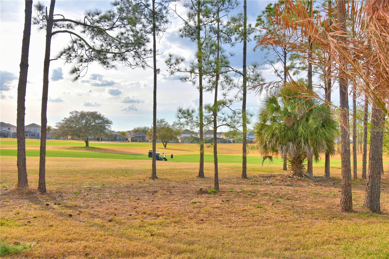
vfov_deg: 43.6
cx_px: 194
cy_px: 130
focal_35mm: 30
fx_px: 324
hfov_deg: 61.9
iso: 100
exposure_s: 1/250
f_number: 10
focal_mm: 20
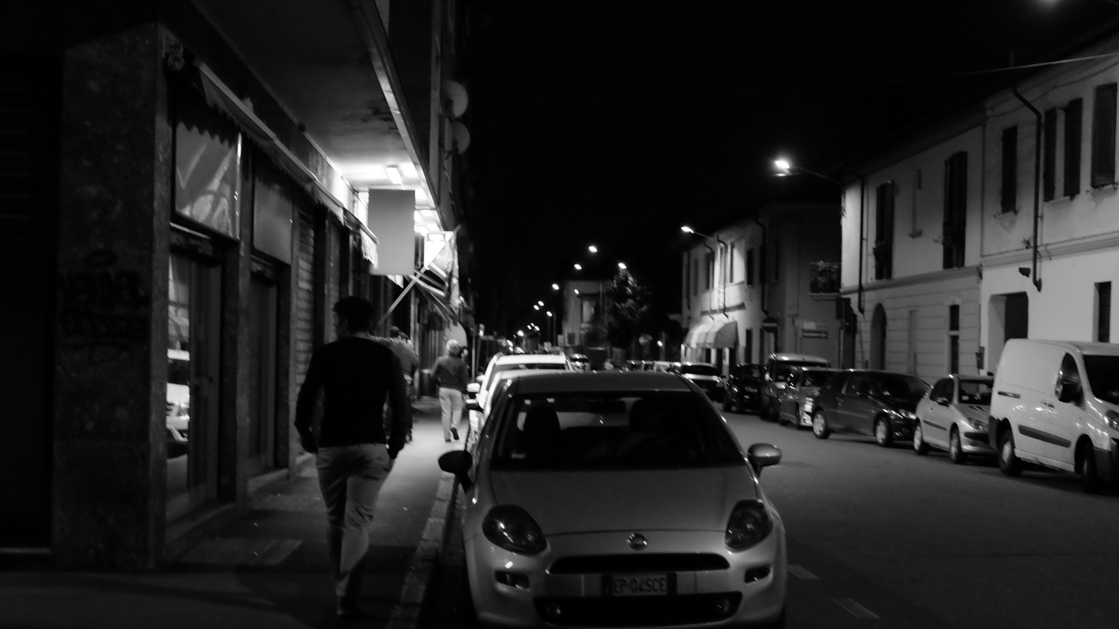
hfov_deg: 37.2
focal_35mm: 56
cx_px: 555
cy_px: 350
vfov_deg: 21.4
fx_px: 1661
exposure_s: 1/52
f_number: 2
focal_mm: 35
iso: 3200
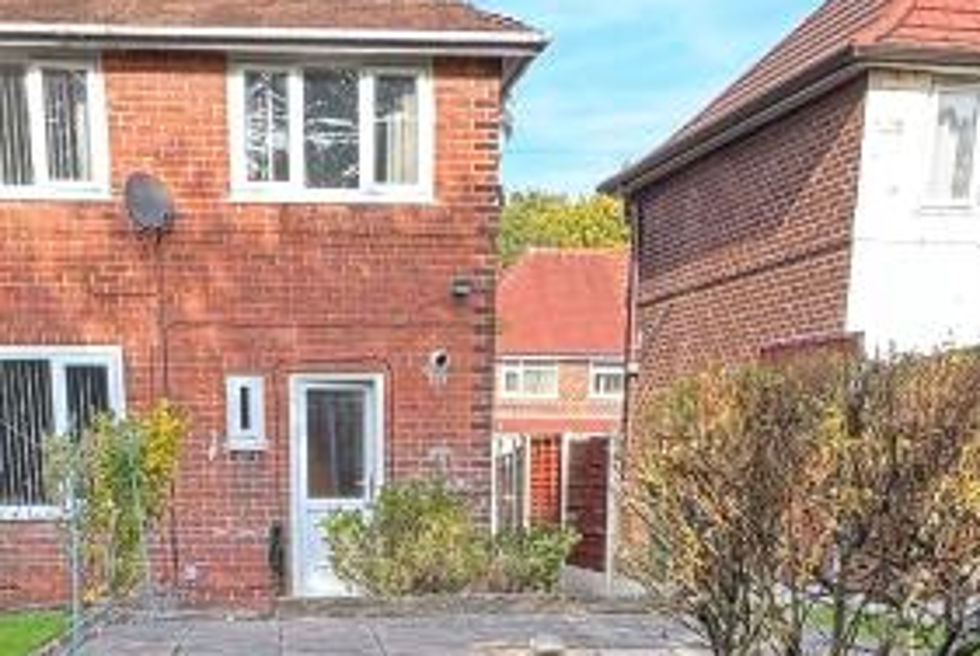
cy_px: 935
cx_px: 391
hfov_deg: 37.3
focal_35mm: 53
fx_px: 1444
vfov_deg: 22.0
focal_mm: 2.22
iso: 40
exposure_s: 1/100
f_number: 2.2
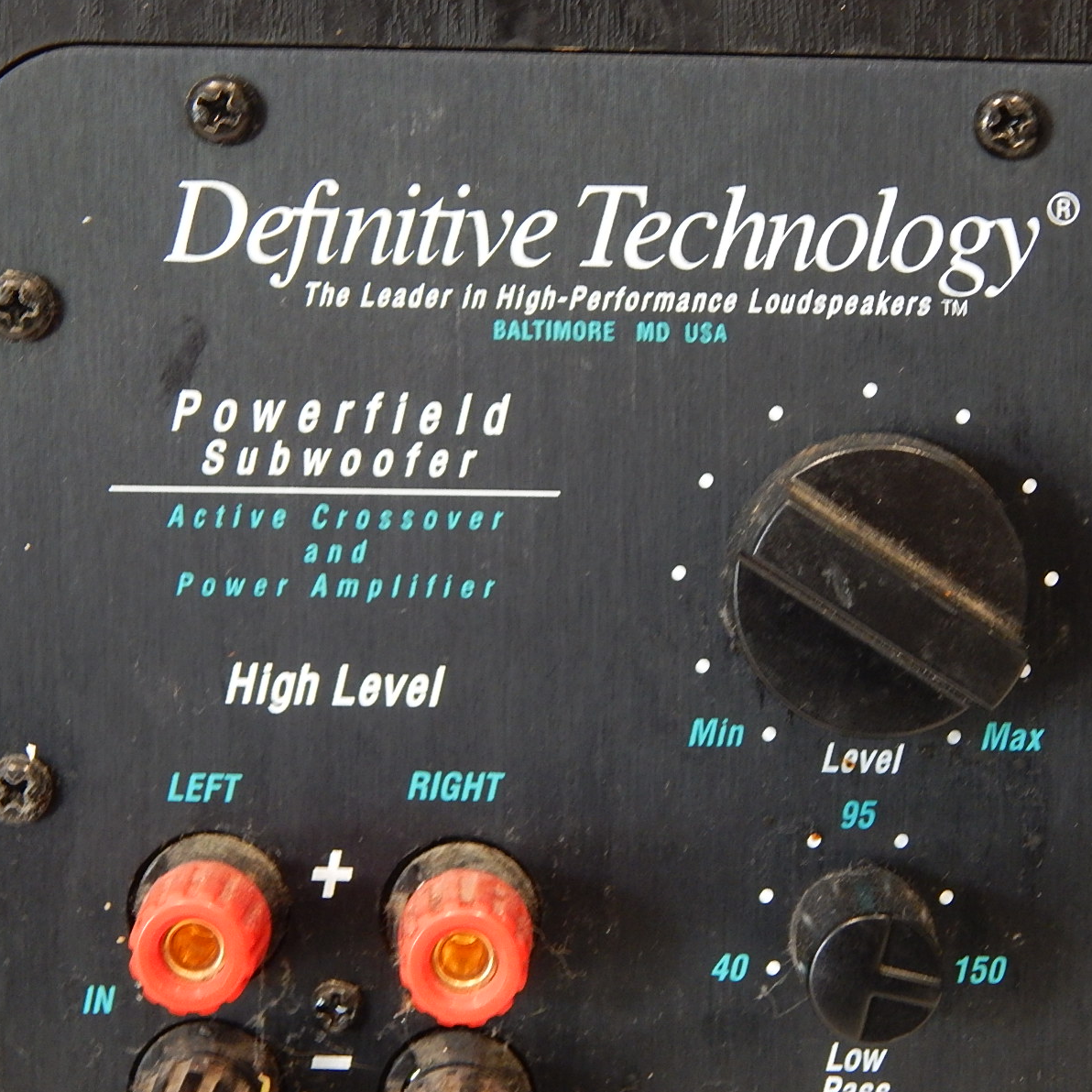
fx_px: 3176
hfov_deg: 19.5
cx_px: 494
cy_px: 549
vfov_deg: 19.5
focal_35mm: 89
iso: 400
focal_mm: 13.5
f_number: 4.2
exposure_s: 1/13
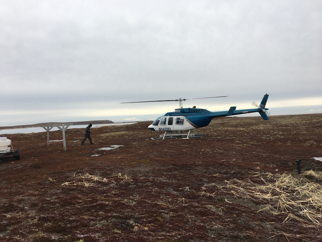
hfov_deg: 61.7
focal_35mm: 29
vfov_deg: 48.2
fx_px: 270
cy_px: 121
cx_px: 161
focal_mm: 4.15
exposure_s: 1/339
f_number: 2.2
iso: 25
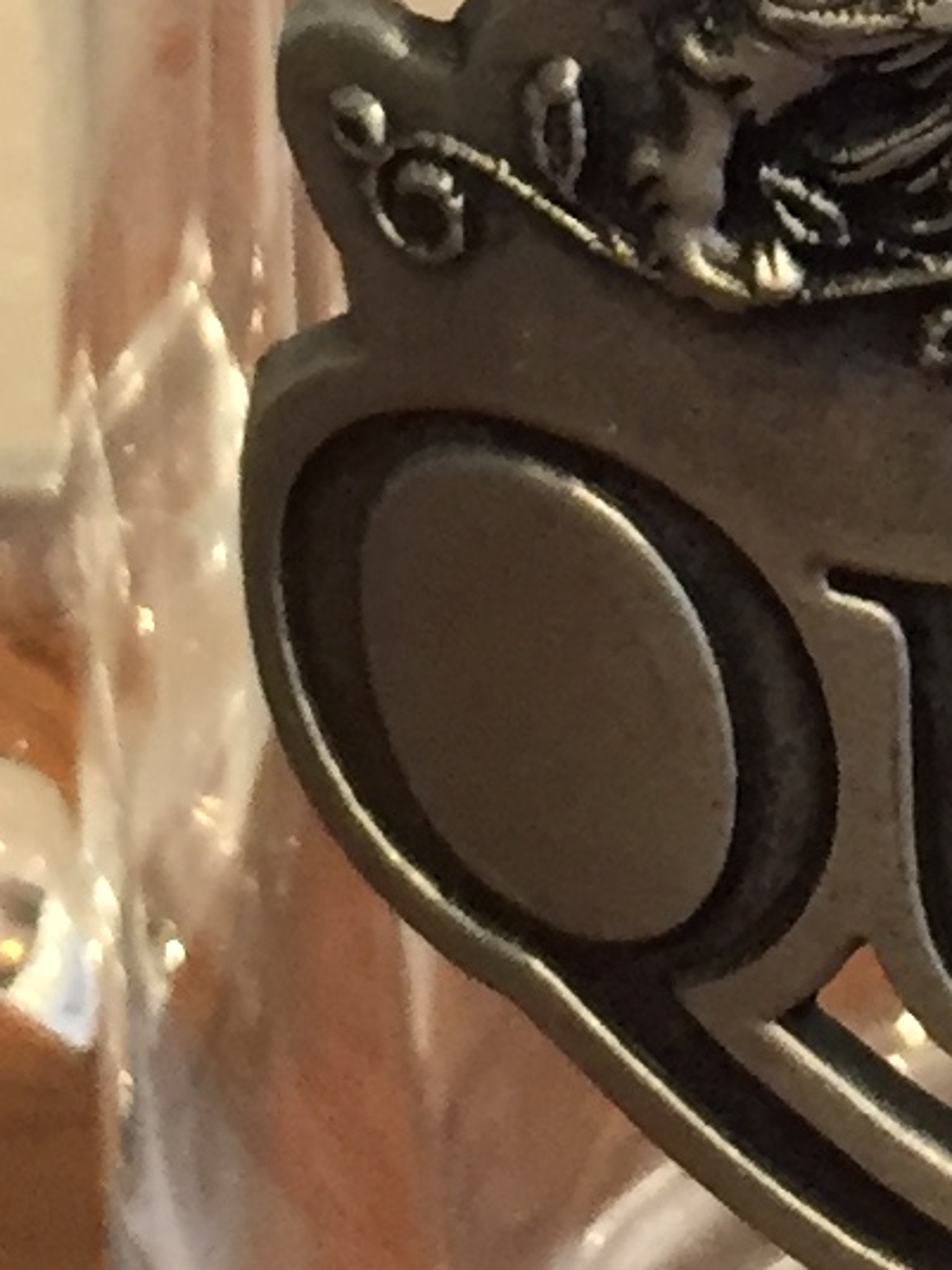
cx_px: 1007
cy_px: -710
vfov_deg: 10.7
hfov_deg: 8.3
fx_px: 6493
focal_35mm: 177
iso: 160
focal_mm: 4.15
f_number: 2.2
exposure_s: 1/33
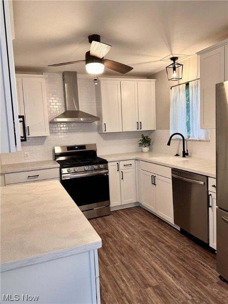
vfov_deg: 71.6
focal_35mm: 24
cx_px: 114
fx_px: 211
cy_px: 152
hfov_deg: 56.8
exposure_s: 1/60
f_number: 1.78
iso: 160
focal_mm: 6.86
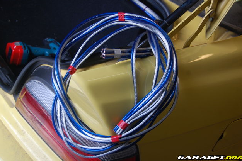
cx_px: 120
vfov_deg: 27.5
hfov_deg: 40.4
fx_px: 329
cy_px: 80
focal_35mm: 49
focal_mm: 32
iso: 400
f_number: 4.5
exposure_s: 1/40
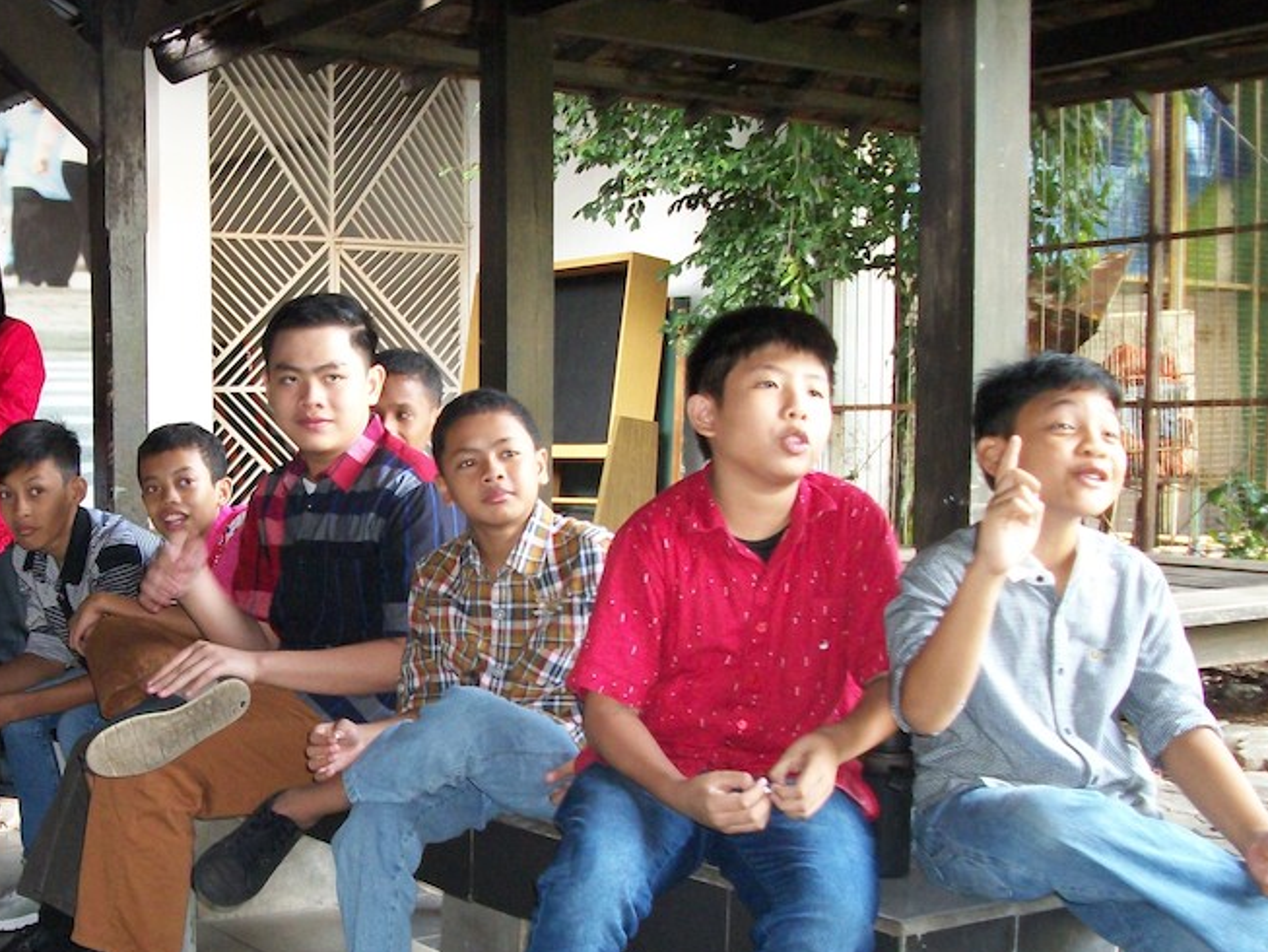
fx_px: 1795
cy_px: 651
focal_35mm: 49
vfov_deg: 29.4
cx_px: 375
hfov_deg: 38.2
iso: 250
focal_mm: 5.7
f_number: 2.9
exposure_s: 1/30
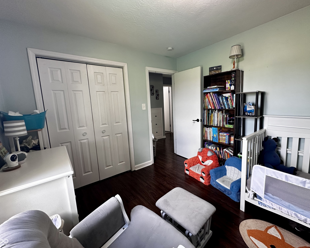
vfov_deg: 84.0
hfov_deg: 96.7
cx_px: 164
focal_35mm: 15
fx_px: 138
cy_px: 121
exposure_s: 1/60
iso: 160
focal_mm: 2.22
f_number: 2.2
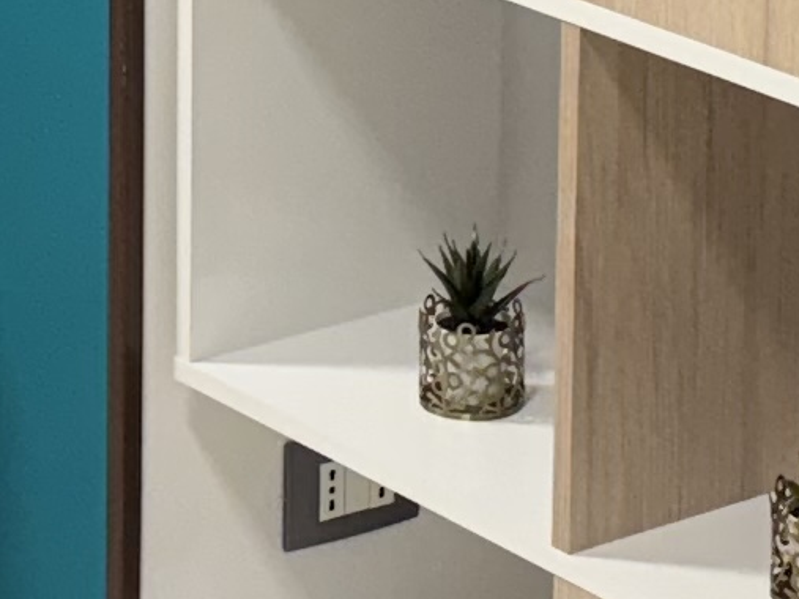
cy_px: -246
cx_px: 177
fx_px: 4408
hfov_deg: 10.3
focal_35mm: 191
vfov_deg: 7.7
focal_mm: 6.76
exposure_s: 1/100
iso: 200
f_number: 1.78
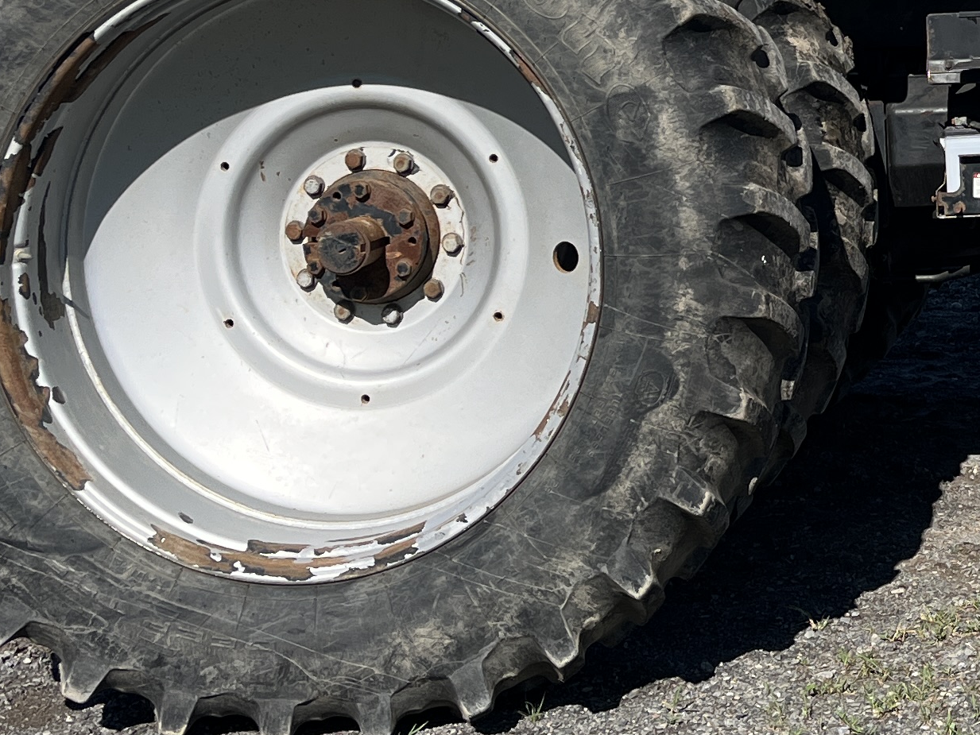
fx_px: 2407
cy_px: -121
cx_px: 1150
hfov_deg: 21.5
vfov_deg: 16.7
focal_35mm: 85
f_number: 1.6
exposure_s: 1/3413
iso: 50
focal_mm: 5.1
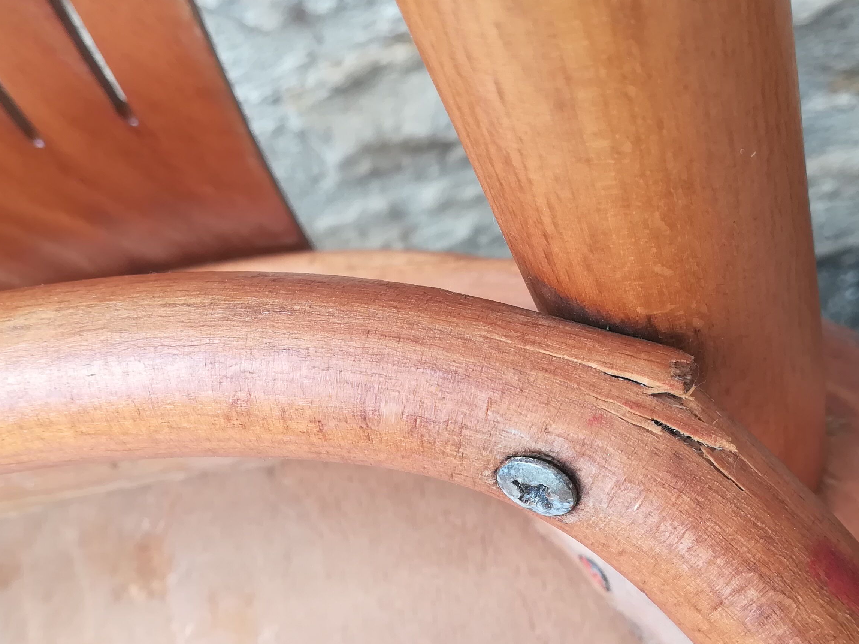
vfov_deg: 31.7
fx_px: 1117
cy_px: 471
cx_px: 454
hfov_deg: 42.1
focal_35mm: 45
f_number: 2.2
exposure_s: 1/104
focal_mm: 3.83
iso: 50
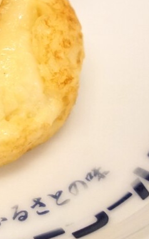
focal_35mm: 422
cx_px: -99
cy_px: 36
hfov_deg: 3.1
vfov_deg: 5.0
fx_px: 2738
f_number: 5
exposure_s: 1/200
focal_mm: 70
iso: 2000
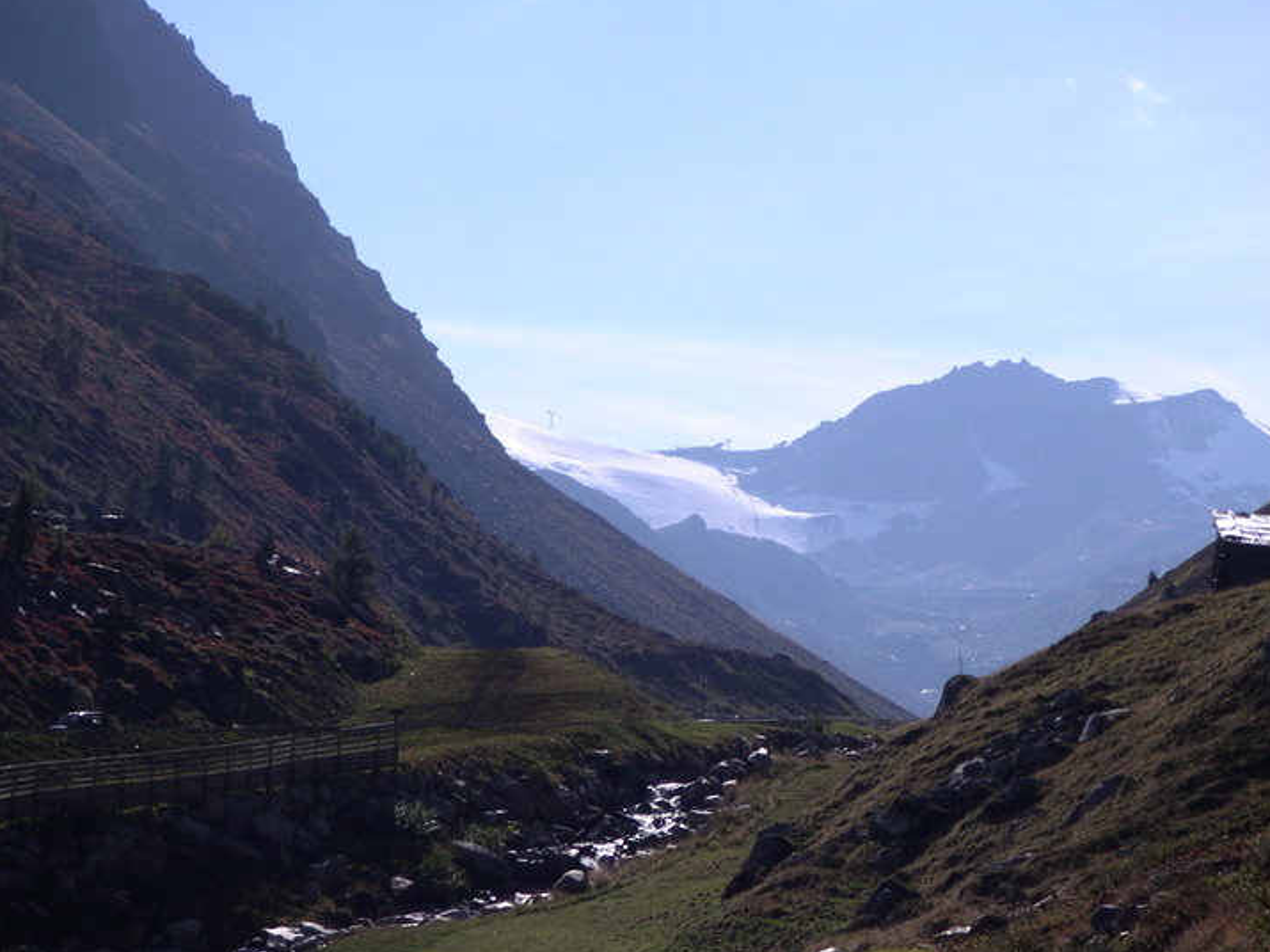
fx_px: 4145
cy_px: 440
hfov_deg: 17.4
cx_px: 679
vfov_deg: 13.1
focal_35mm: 113
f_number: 8.3
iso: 50
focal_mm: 15.7
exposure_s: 1/250
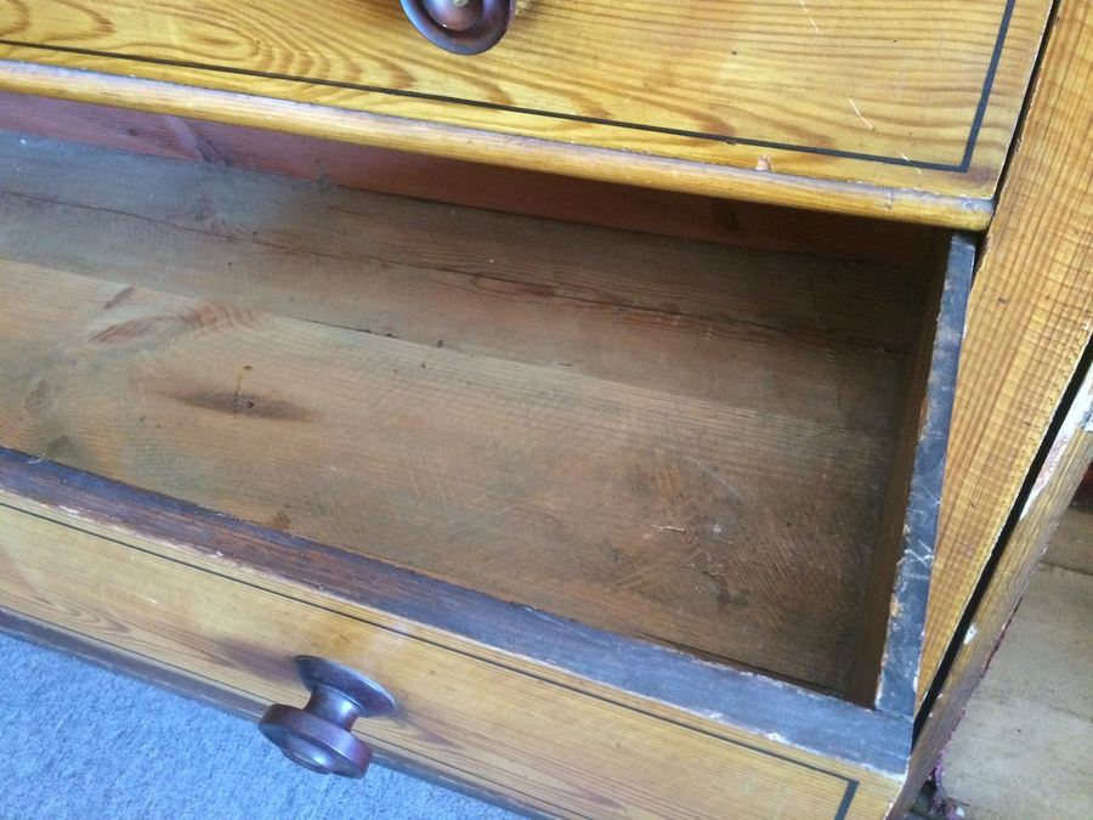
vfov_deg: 46.8
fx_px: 947
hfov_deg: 60.0
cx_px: 546
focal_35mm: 30
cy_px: 410
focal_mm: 4.12
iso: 400
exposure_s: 1/15
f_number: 2.2
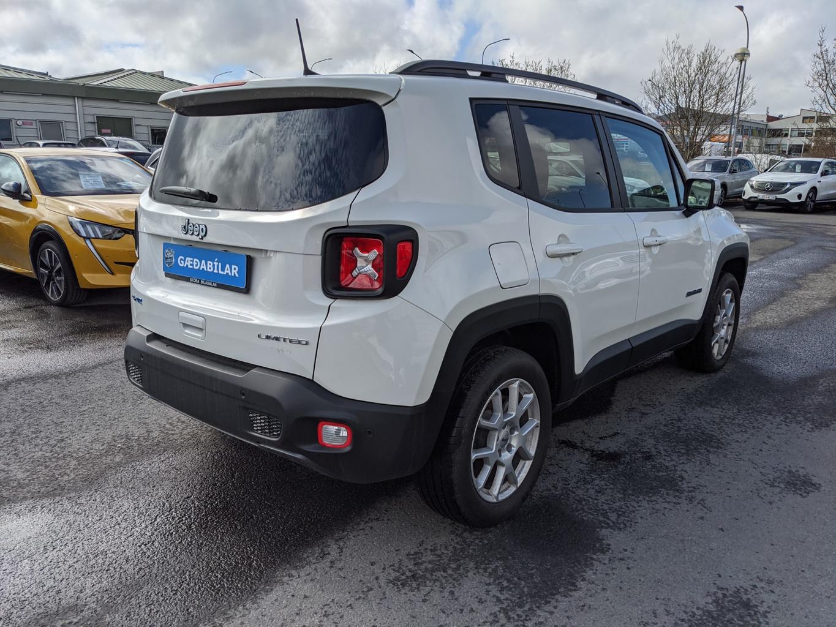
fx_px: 652
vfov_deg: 51.4
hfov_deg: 65.3
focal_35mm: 27
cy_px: 314
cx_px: 418
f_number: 1.73
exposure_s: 1/5882
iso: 70
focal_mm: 4.38
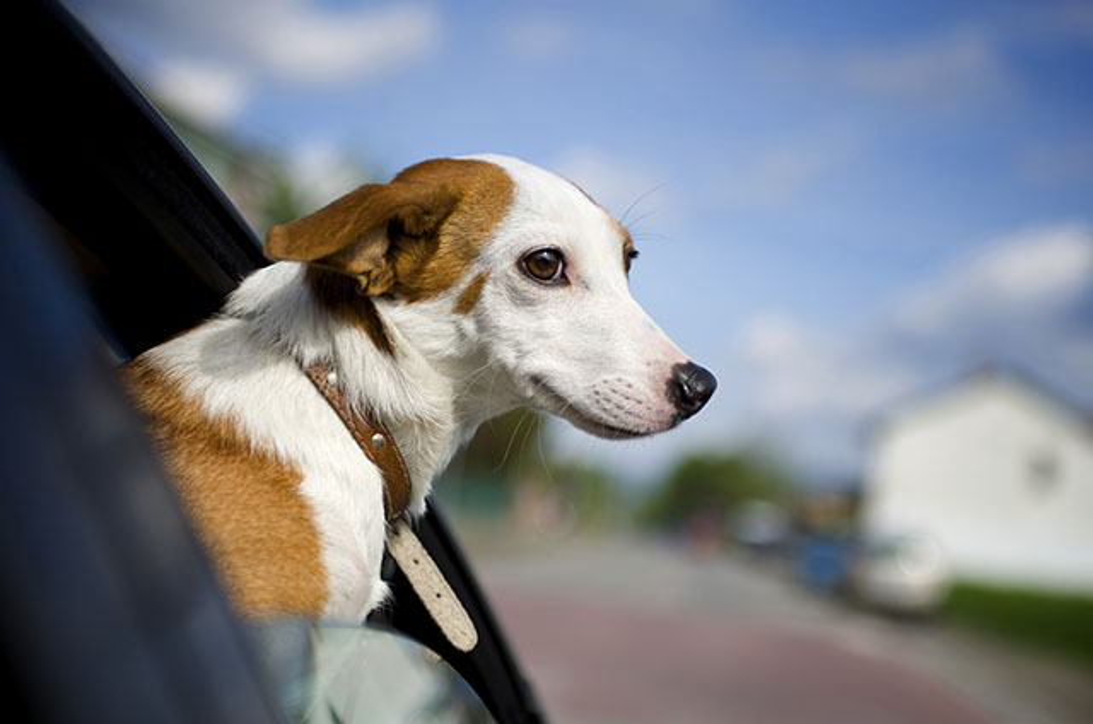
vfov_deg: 24.1
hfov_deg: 35.7
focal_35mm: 56
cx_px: 546
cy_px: 362
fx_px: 1697
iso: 200
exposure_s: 1/6400
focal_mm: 56
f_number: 2.8
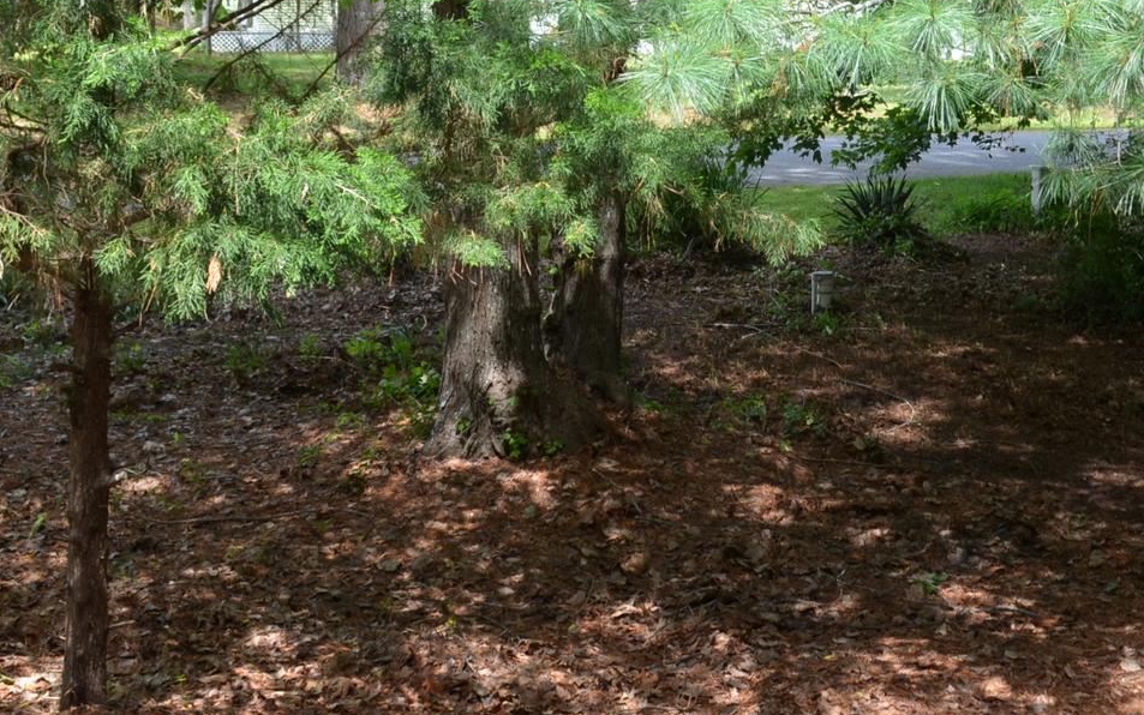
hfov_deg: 34.2
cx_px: 760
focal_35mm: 59
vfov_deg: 21.6
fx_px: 1840
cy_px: 86
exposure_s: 1/125
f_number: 5.6
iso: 220
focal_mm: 18
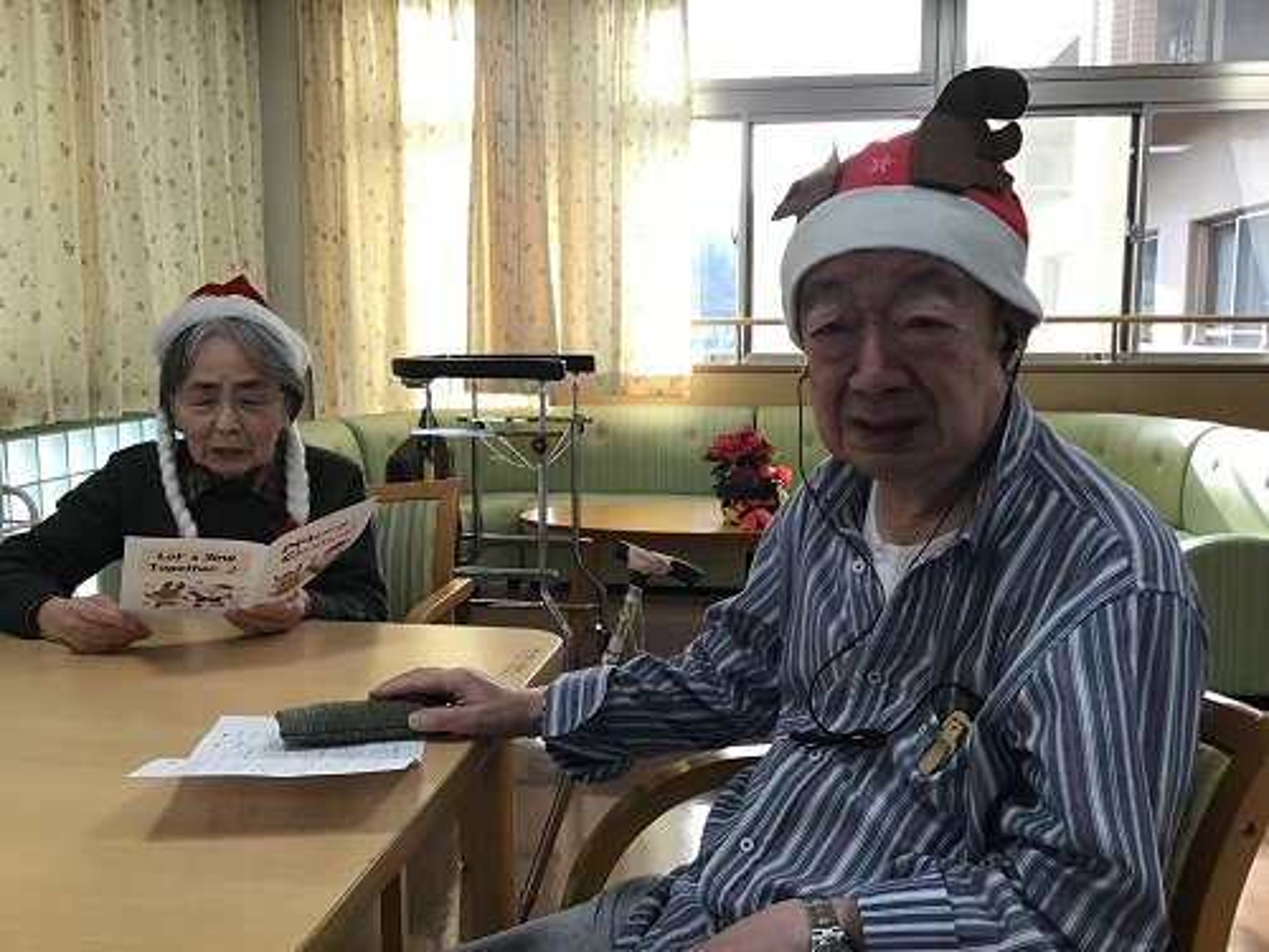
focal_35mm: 31
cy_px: 476
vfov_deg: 45.4
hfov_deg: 58.4
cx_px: 634
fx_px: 1136
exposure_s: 1/40
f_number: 2.4
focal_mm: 3.3
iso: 25
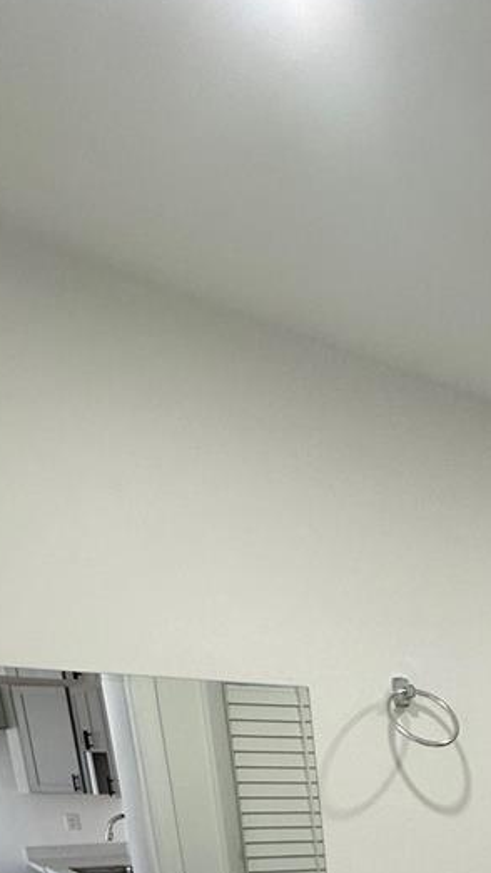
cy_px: 978
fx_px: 810
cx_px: 646
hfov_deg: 27.7
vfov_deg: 43.0
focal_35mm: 35
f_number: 2.2
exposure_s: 1/120
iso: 160
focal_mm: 2.22
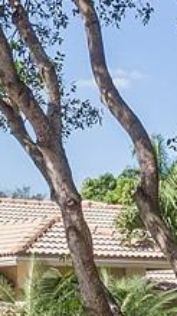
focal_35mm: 122
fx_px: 1019
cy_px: 374
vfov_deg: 16.9
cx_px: 79
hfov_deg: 9.9
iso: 110
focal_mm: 4.39
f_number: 2.8
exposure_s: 1/800
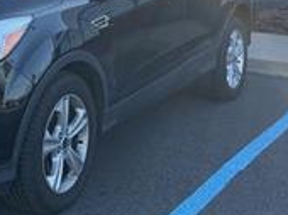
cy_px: 29
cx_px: 25
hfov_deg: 22.2
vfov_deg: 16.9
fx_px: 714
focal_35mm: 86
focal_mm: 3
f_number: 1.8
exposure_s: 1/457
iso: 25
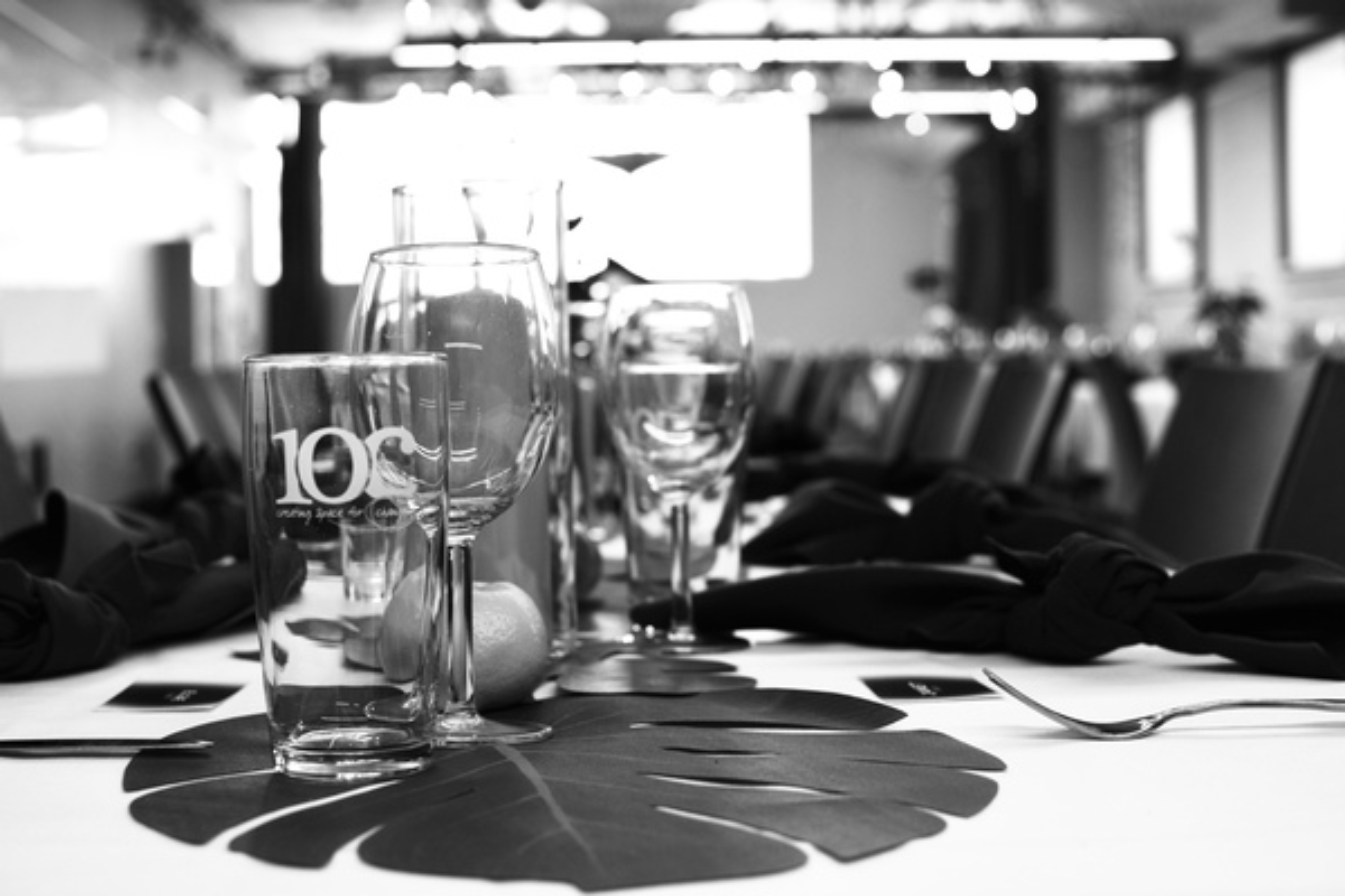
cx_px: 672
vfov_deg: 25.8
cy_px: 448
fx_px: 1961
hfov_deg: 37.9
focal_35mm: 52
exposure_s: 1/100
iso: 100
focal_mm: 35
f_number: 4.5
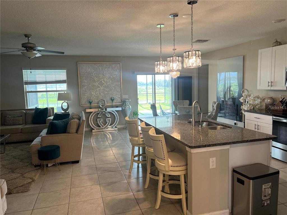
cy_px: 108
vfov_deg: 53.1
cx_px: 144
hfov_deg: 67.3
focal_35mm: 26
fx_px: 216
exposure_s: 1/60
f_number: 1.5
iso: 80
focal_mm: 5.7
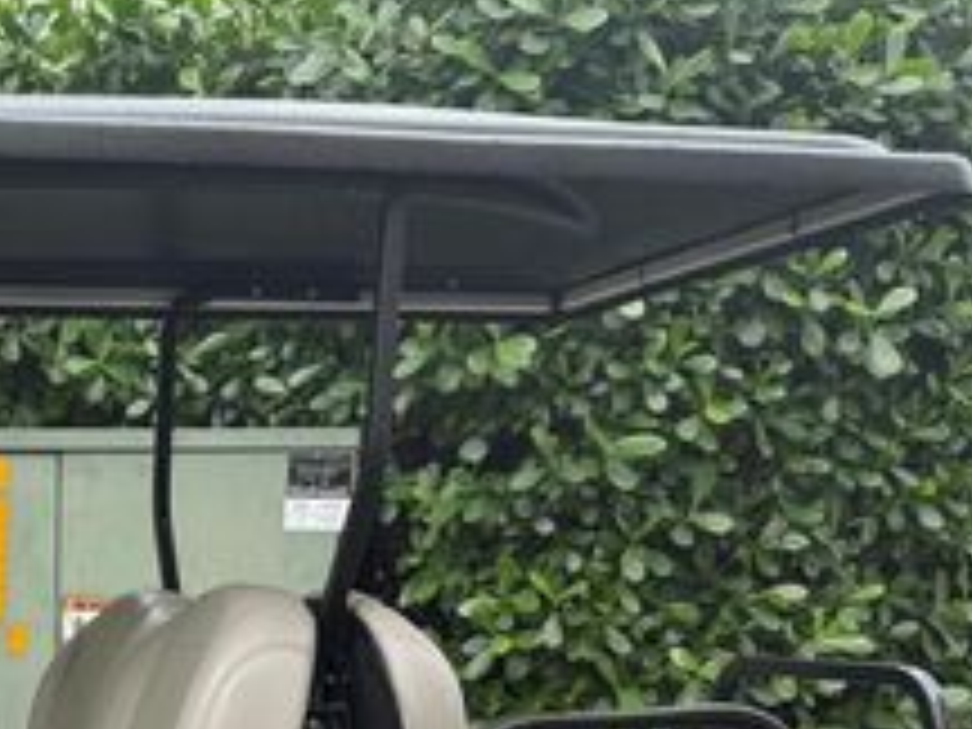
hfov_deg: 27.4
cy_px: 871
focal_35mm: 66
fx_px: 1853
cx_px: -36
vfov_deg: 20.8
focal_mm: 6.76
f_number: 1.78
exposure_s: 1/547
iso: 100
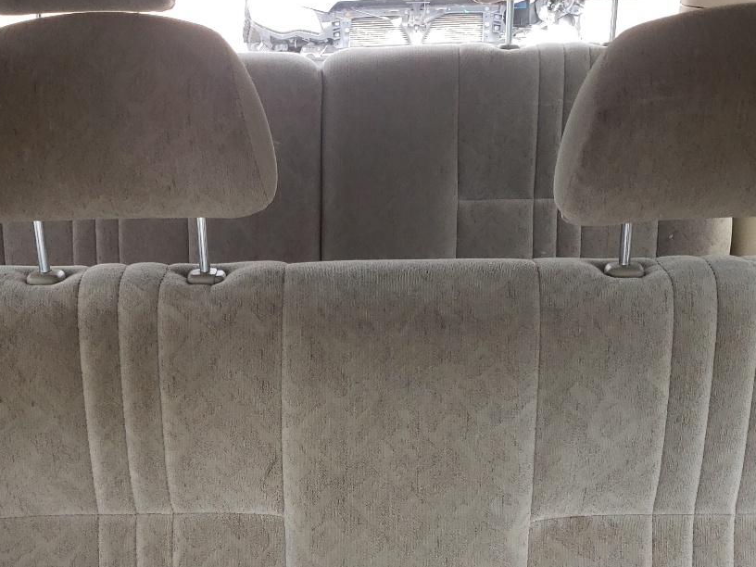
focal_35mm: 51
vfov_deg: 27.8
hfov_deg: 37.3
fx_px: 1114
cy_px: 477
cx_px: 296
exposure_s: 1/128
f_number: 1.5
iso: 50
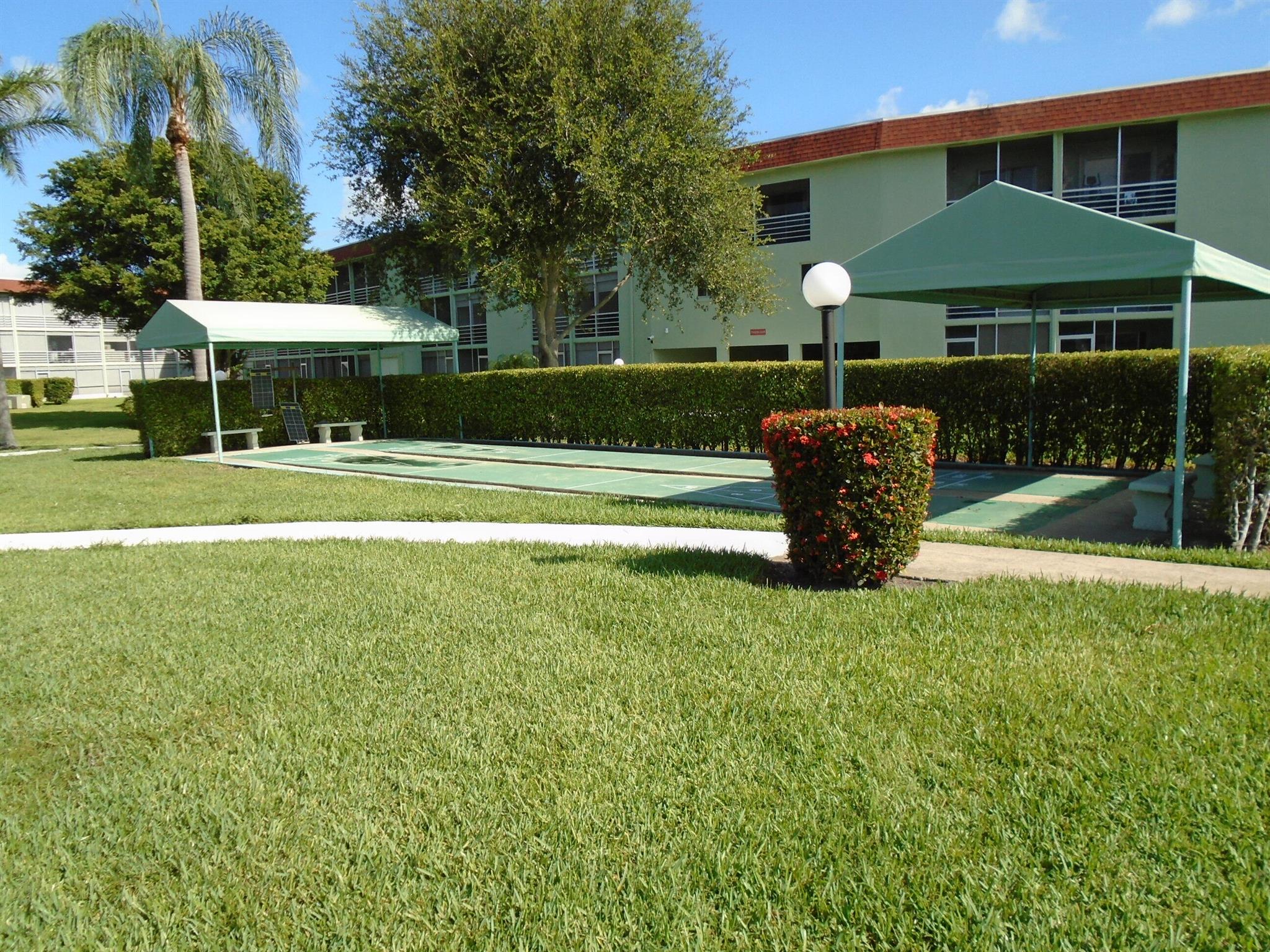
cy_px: 476
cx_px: 635
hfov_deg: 67.3
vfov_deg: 53.1
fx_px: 954
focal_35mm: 26
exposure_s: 1/640
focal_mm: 4.6
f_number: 3.2
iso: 100
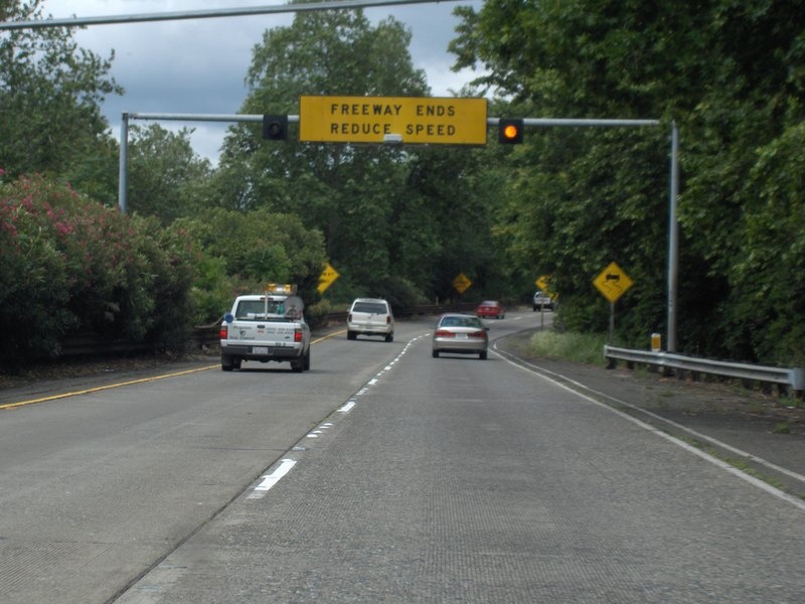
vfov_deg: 12.7
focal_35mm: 117
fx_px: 2721
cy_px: 302
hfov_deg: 16.8
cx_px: 402
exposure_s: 1/336
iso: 100
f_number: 4.9
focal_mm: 24
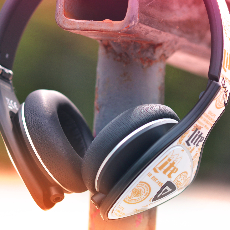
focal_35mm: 164
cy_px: 114
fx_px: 1230
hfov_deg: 10.7
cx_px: 70
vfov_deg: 10.7
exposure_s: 1/1000
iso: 400
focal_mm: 85
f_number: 4
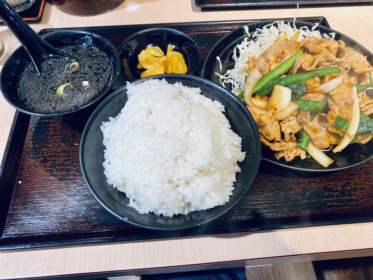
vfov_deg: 53.1
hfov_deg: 67.3
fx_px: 280
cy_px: 140
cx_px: 186
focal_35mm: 26
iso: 100
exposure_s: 1/100
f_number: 1.8
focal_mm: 4.25
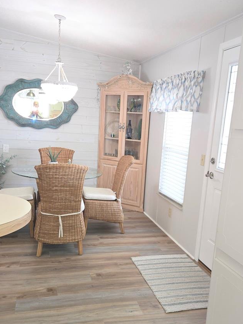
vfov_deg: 55.1
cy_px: 187
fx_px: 309
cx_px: 124
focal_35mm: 33
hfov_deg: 42.9
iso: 100
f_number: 1.8
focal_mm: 5.4
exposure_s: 1/30
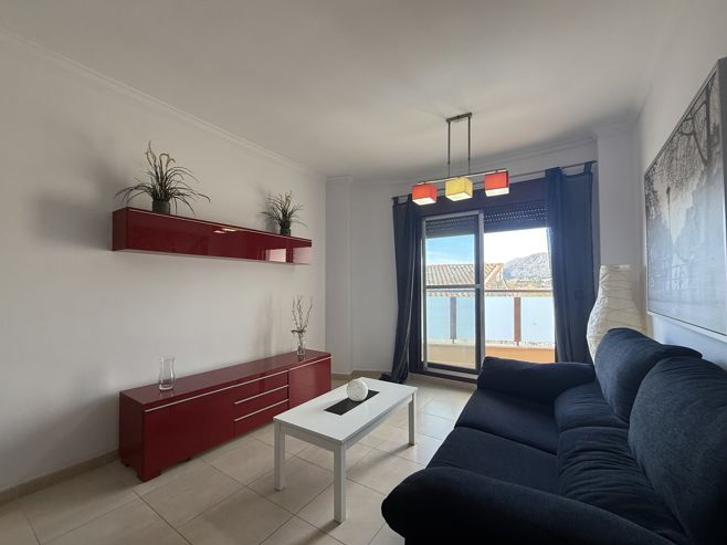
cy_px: 282
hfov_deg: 98.1
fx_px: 315
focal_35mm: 15
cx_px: 345
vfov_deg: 81.7
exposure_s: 1/100
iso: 125
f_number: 2.2
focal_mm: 2.22
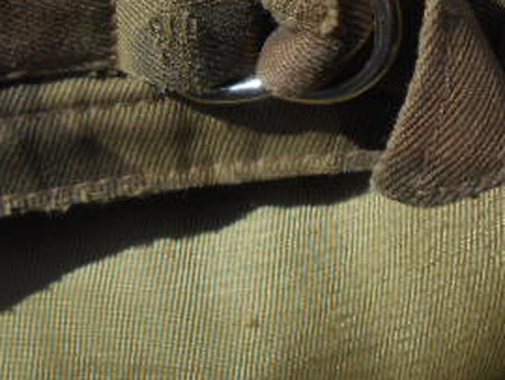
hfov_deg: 27.3
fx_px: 1037
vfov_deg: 20.1
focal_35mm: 71
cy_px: -6
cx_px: 191
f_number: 3.4
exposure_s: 1/1250
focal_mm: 5.1
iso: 80
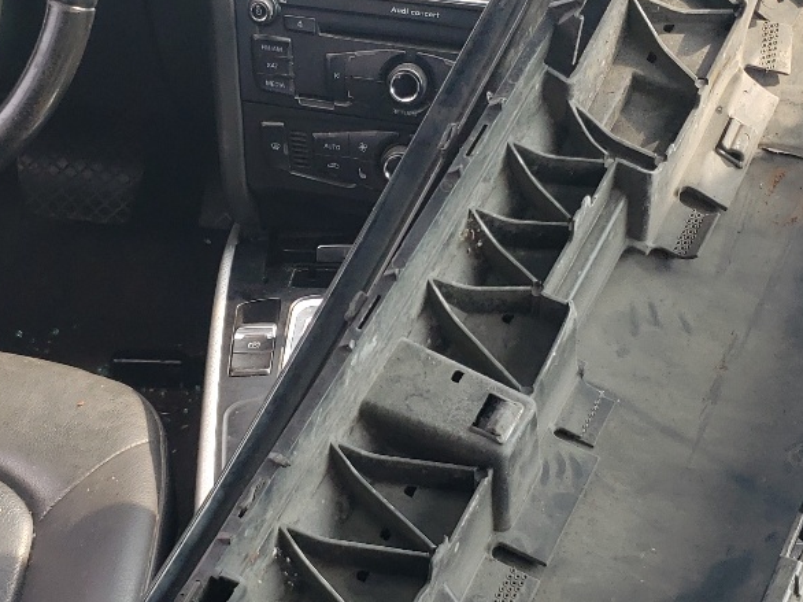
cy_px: 284
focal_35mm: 71
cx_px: 333
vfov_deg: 20.7
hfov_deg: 27.4
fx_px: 1646
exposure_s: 1/312
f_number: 1.5
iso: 50
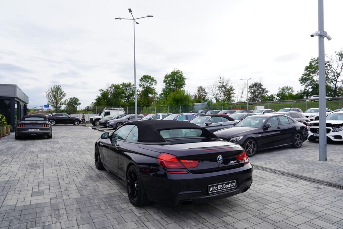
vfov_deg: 53.1
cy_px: 114
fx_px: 229
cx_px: 172
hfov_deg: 73.7
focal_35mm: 24
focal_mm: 24
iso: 100
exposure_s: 1/125
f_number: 8
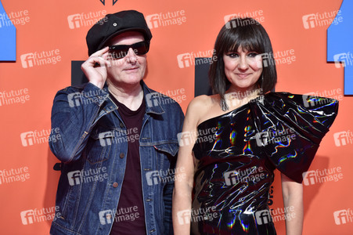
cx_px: 176
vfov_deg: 11.4
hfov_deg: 17.1
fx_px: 1176
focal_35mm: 120
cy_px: 118
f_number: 3.5
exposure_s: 1/250
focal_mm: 120
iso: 2000
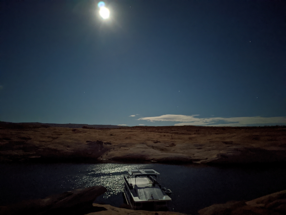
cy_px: 108
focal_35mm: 27
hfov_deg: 65.3
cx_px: 143
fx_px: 223
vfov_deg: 51.4
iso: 3834
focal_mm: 4.44
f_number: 1.8
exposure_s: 1/3
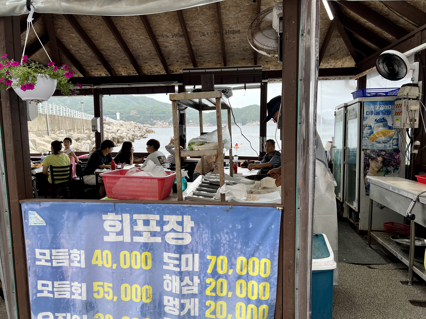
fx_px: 320
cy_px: 160
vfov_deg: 53.1
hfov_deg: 67.3
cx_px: 213
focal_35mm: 26
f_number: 1.5
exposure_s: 1/493
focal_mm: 5.7
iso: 50
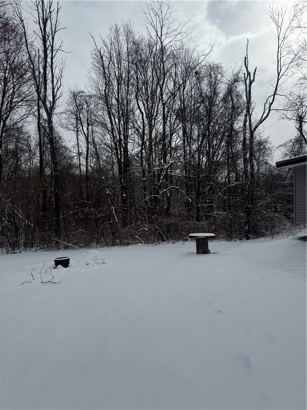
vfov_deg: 71.6
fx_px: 284
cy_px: 205
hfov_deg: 56.8
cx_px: 154
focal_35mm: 24
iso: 64
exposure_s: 1/12346
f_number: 1.78
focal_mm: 6.76
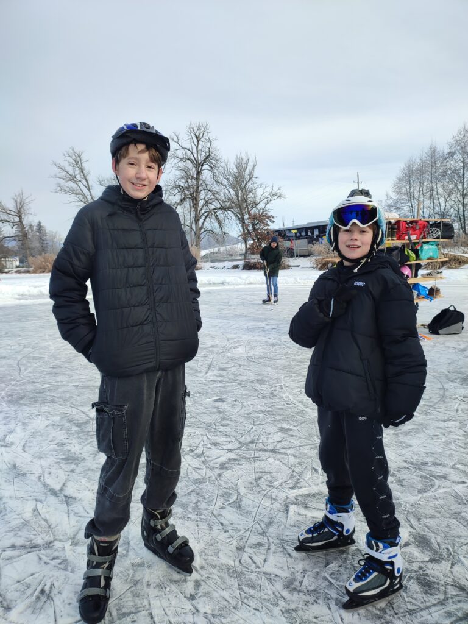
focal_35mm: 25
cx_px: 234
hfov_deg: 54.9
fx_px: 451
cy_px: 312
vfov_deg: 69.4
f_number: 1.9
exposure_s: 1/306
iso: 50
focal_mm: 6.04
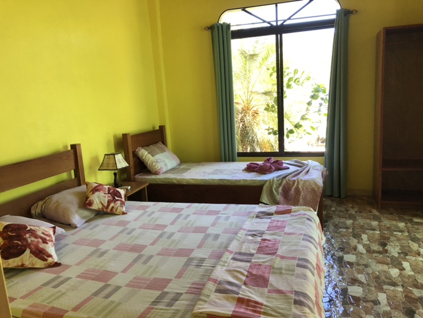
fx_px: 342
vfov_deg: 49.7
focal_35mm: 28
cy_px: 159
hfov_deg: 63.4
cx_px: 212
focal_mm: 4
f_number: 1.8
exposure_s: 1/30
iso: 32
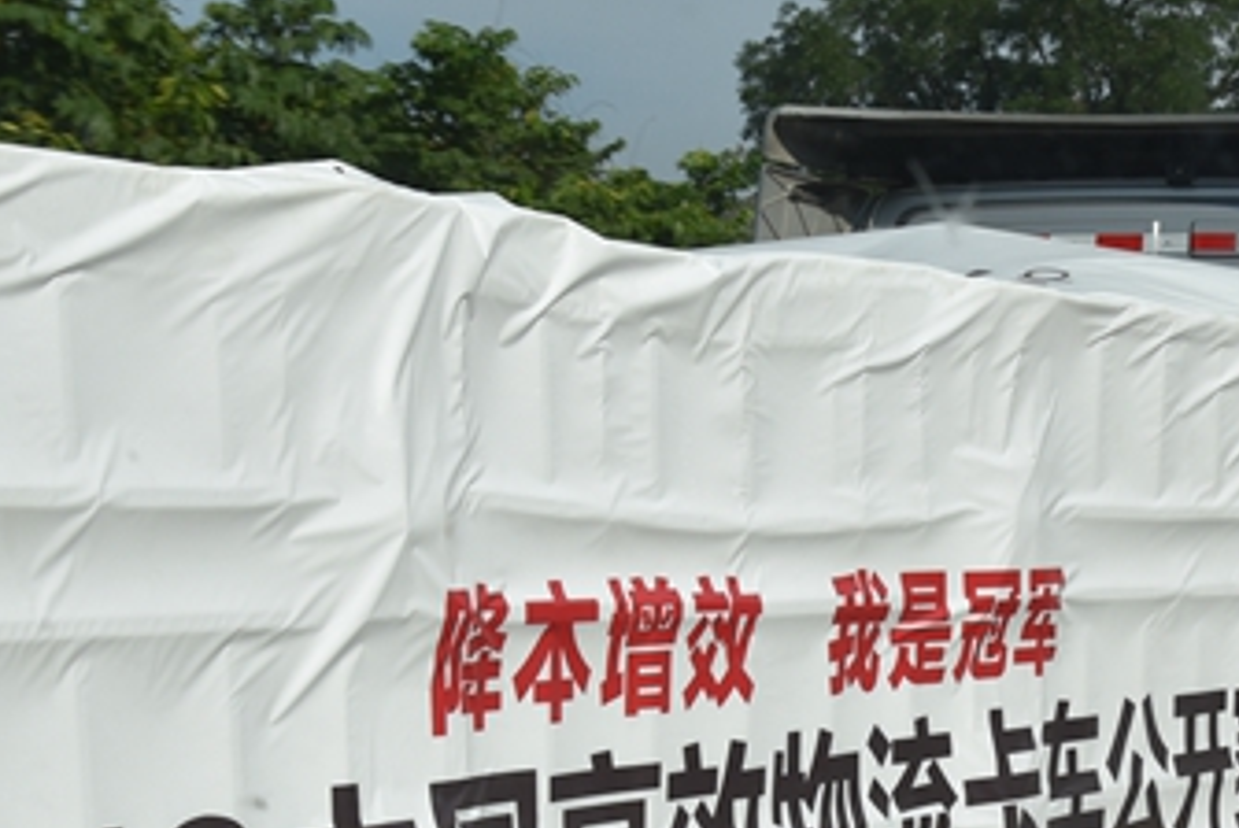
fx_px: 3686
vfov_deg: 12.6
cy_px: 928
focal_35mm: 107
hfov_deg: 18.9
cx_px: 947
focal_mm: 35
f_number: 10
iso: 200
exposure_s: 1/400
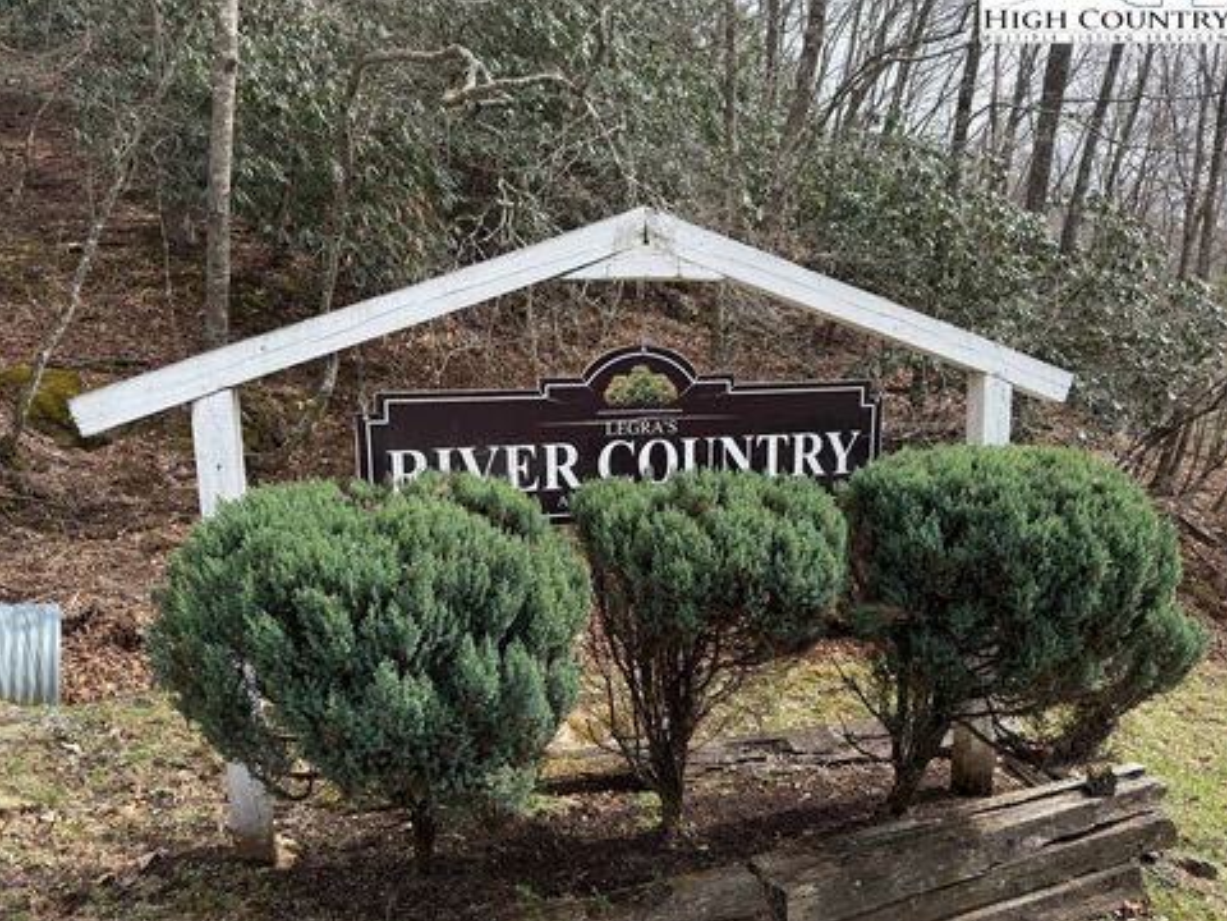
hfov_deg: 69.4
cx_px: 596
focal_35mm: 25
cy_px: 459
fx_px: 886
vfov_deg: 54.9
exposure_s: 1/1385
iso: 80
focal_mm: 6.76
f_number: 1.78
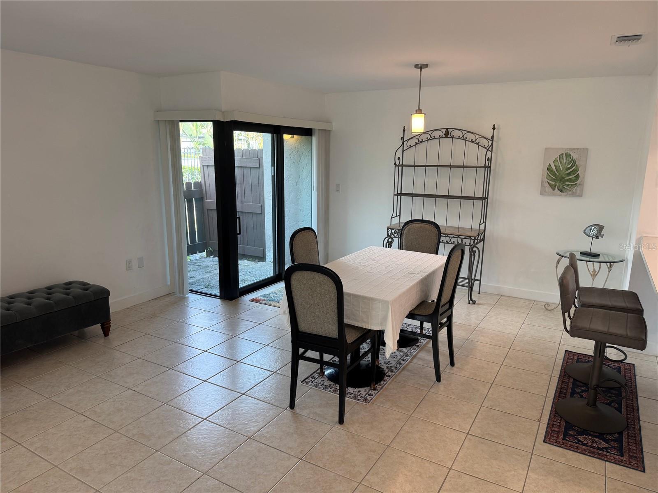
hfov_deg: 71.6
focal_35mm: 24
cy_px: 246
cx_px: 329
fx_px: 456
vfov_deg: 56.8
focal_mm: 6.76
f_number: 1.78
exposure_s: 1/120
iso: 100
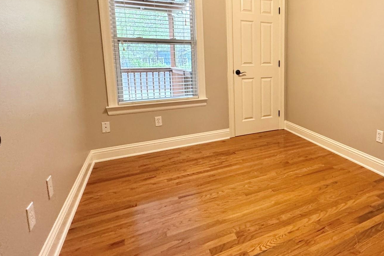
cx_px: 276
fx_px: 245
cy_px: 91
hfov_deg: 72.1
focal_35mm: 23
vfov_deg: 54.2
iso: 500
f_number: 2.2
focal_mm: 2.22
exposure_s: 1/60
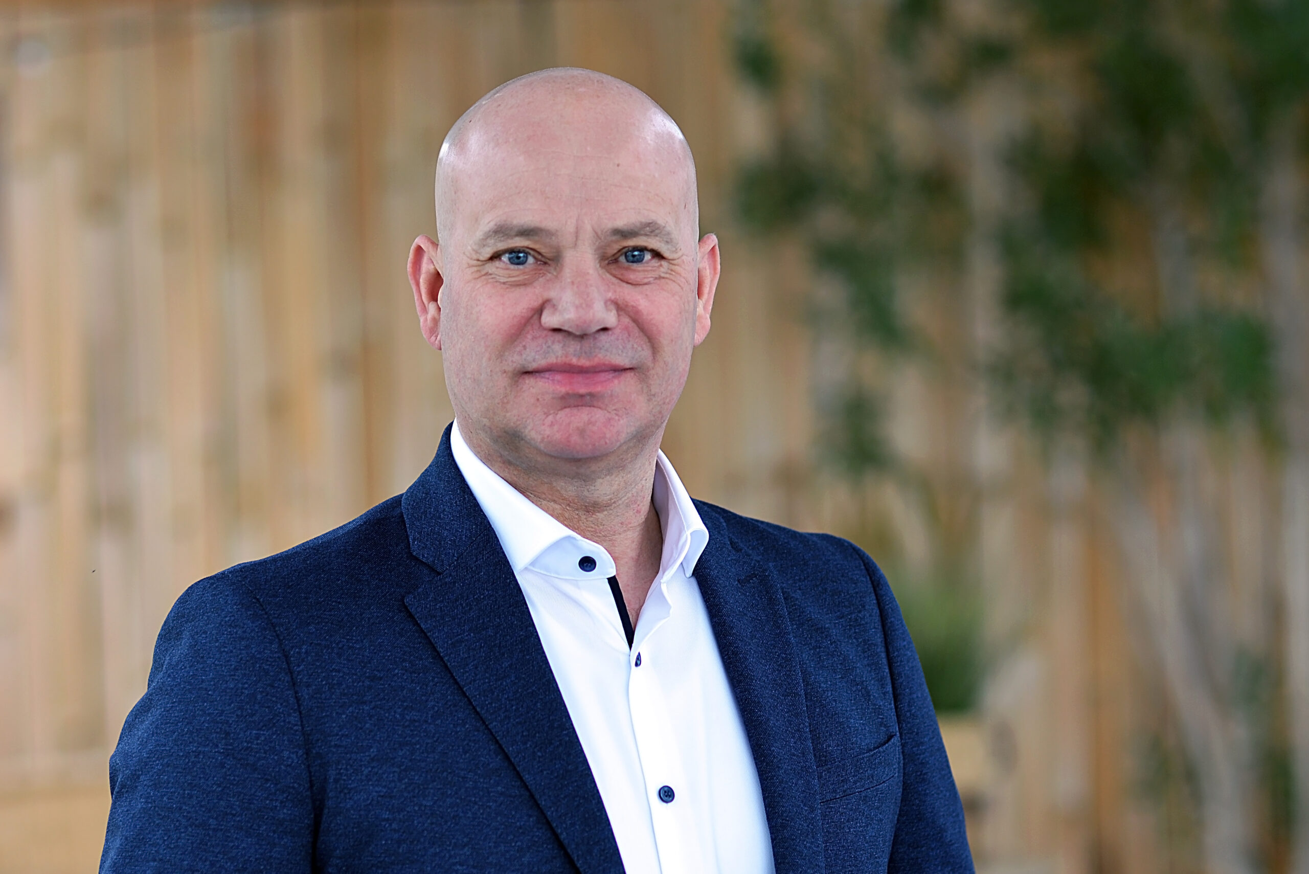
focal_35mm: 85
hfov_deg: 23.9
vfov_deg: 16.1
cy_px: 437
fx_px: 3092
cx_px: 654
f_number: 2.8
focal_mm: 85
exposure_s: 1/160
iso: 200
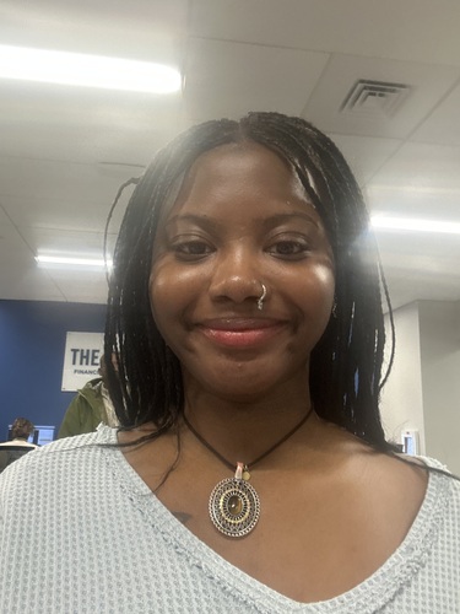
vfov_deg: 60.0
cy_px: 307
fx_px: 532
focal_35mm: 30
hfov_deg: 46.8
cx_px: 230
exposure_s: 1/31
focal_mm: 2.69
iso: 320
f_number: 1.9
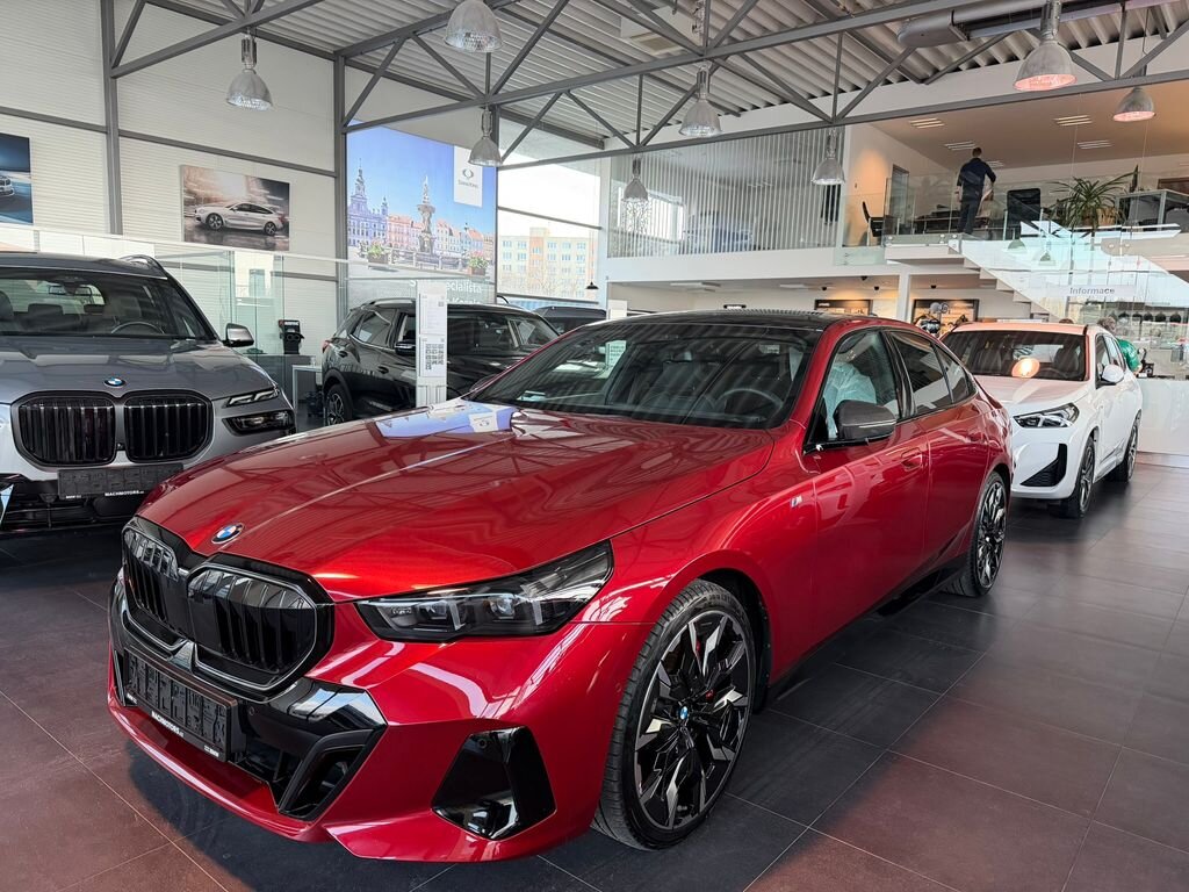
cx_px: 594
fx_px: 824
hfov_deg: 71.6
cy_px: 446
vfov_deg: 56.8
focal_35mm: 24
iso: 320
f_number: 1.78
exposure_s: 1/100
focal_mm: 6.76
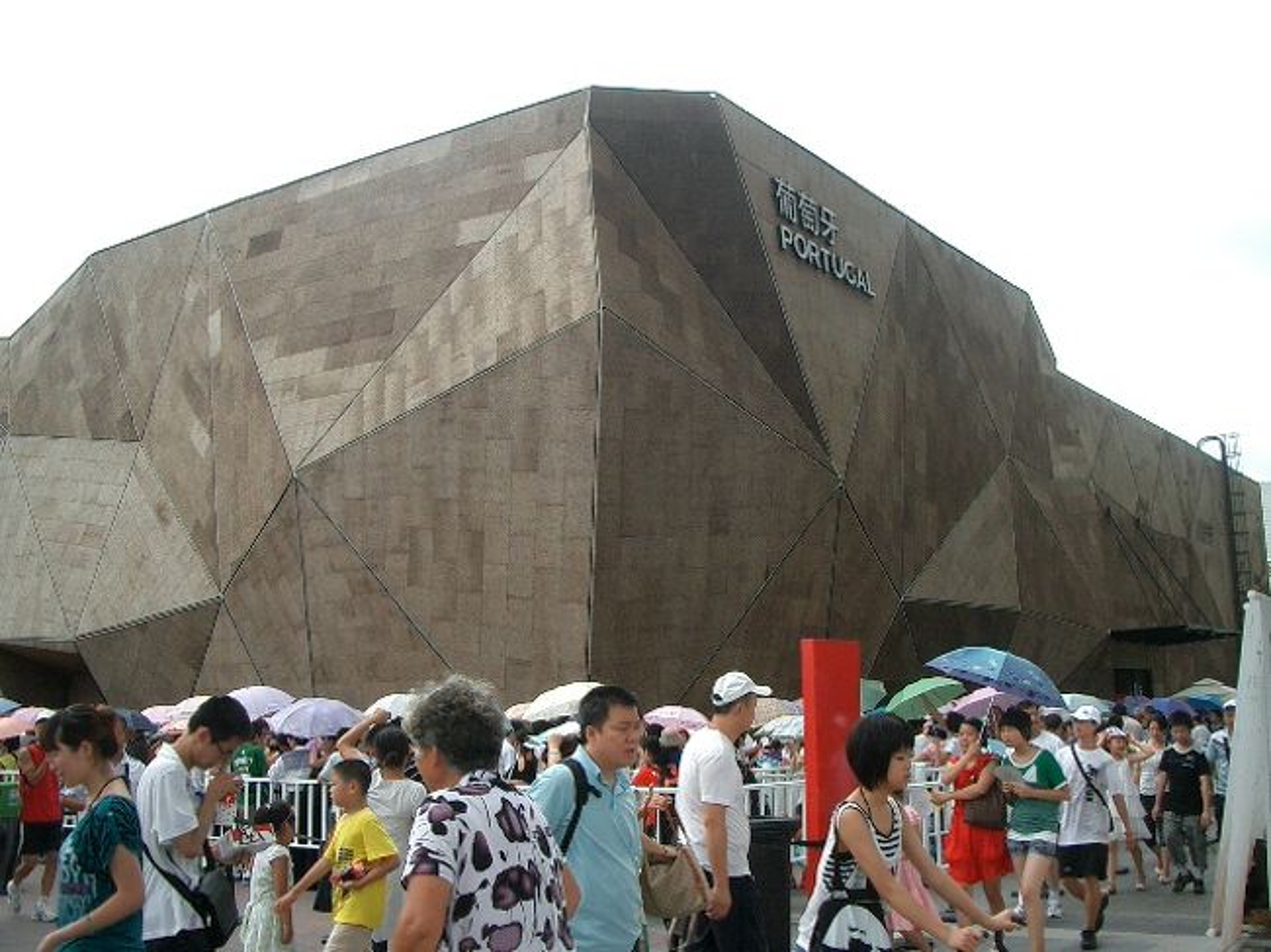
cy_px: 476
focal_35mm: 35
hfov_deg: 52.6
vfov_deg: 40.7
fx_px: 1285
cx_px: 636
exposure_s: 1/160
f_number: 4.3
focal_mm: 5.8
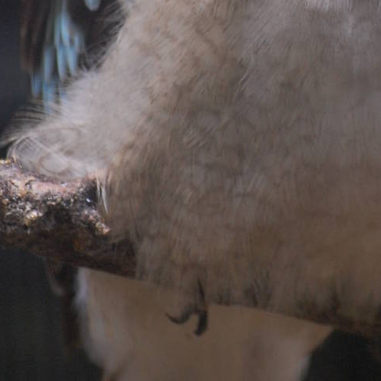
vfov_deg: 4.4
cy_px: -7
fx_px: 4949
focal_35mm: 397
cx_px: 326
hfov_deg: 4.4
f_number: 4.5
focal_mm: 95
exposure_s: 1/125
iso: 640
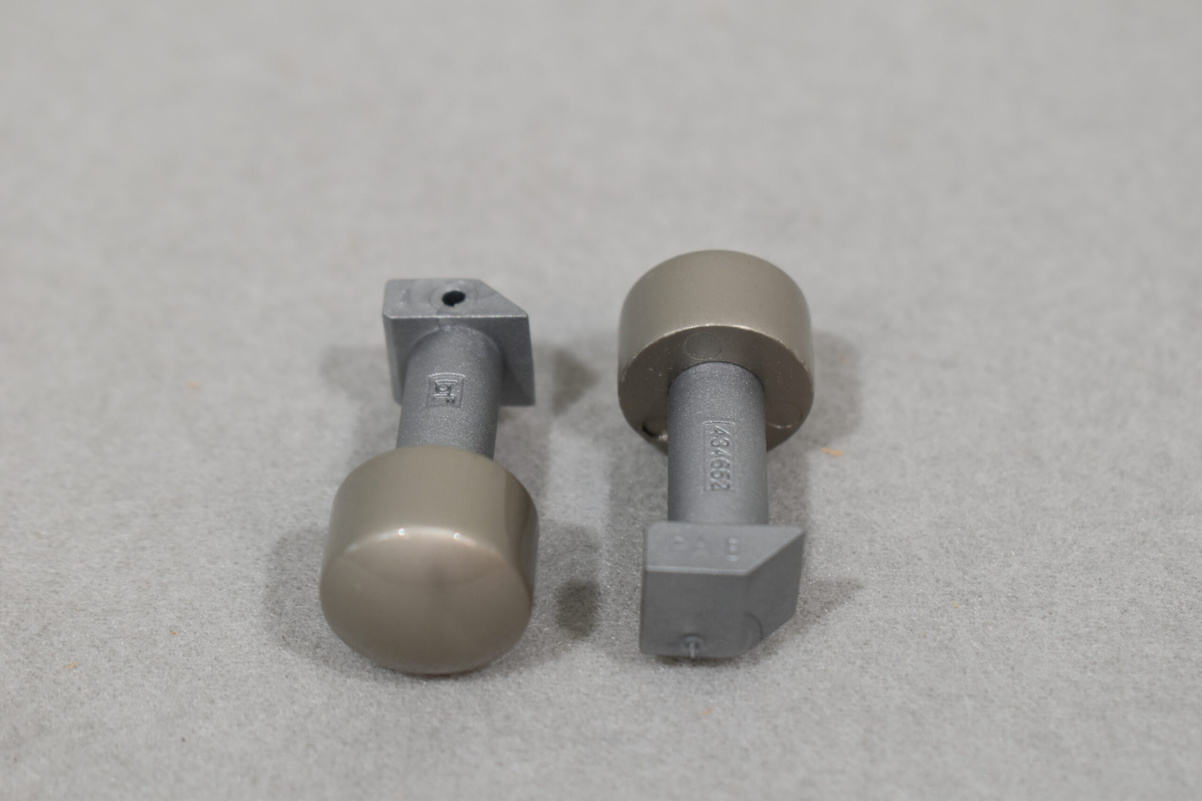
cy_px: 400
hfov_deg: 24.6
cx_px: 601
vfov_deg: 16.6
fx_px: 2755
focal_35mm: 82
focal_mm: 55
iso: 400
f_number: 7.1
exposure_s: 1/60
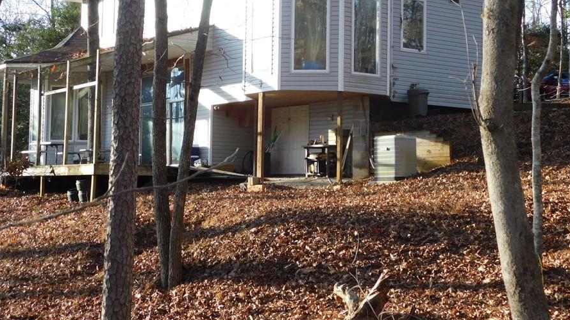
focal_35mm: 64
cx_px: 265
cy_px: 90
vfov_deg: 18.7
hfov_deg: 32.8
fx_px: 967
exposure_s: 1/100
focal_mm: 9
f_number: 3.8
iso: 125
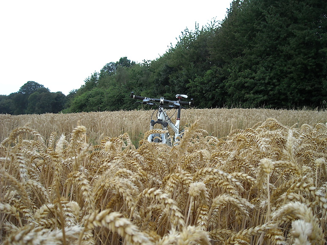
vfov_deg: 39.6
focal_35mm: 36
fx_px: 340
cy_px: 125
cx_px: 166
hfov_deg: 51.4
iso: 64
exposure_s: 1/384
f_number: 2.8
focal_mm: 5.7
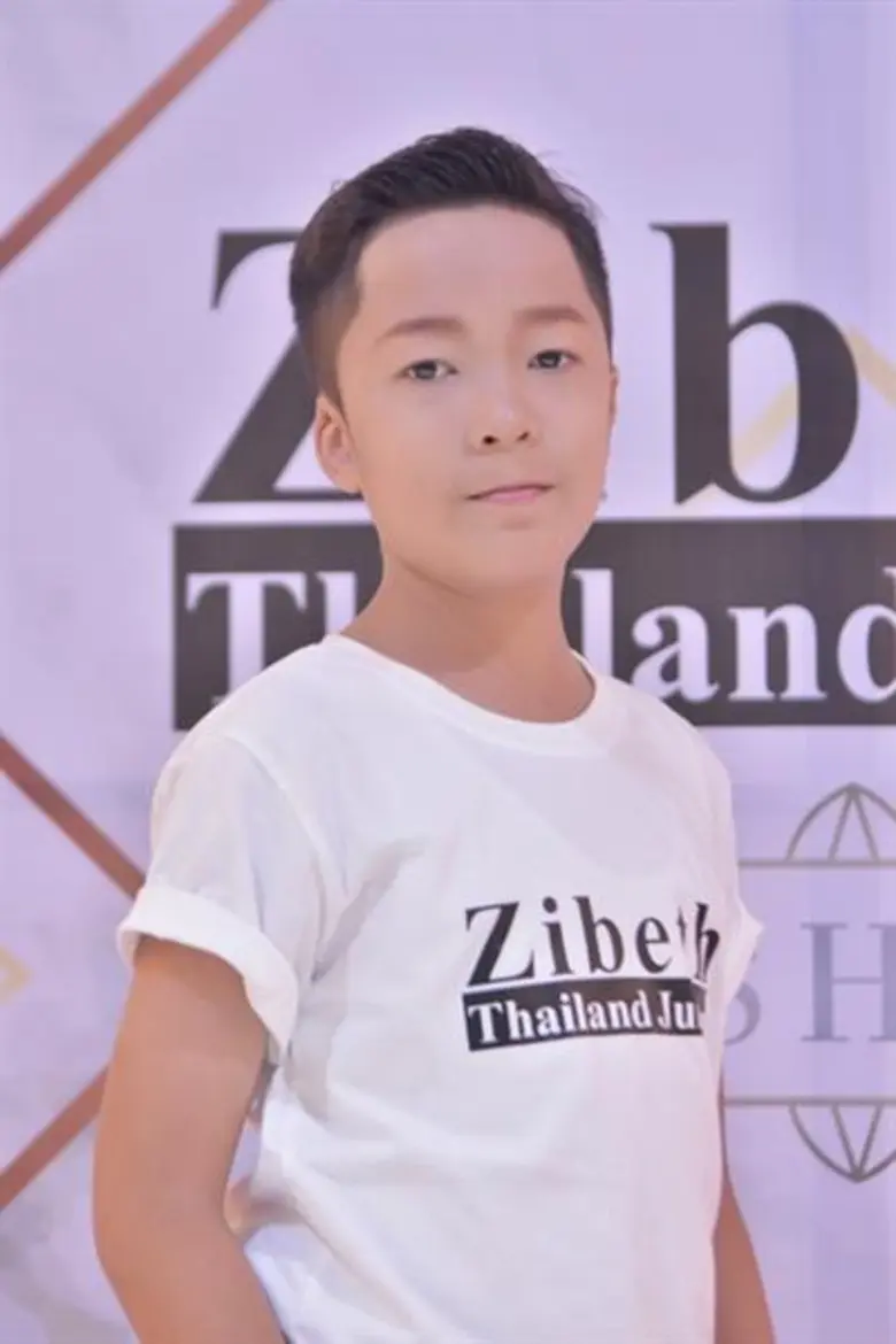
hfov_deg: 9.6
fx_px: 5320
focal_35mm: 142
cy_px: 672
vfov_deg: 14.4
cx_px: 448
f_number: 4
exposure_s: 1/125
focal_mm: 95
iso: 2000
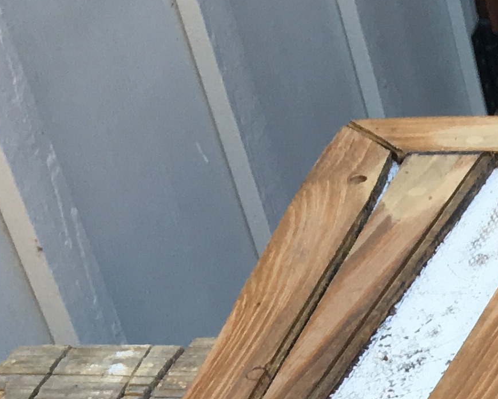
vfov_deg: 10.9
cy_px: 752
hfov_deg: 12.4
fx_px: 1931
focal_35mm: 131
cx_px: 1080
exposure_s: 1/60
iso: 32
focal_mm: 4.15
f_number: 2.2
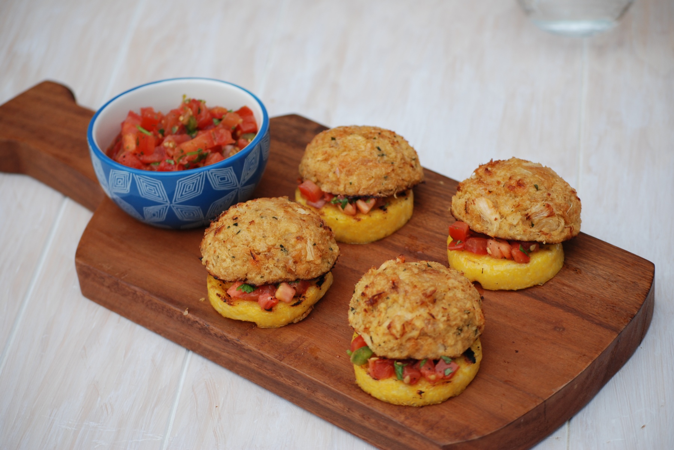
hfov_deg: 21.9
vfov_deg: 14.7
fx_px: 1741
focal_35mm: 93
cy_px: 225
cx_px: 337
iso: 180
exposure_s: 1/500
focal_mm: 62
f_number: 4.2
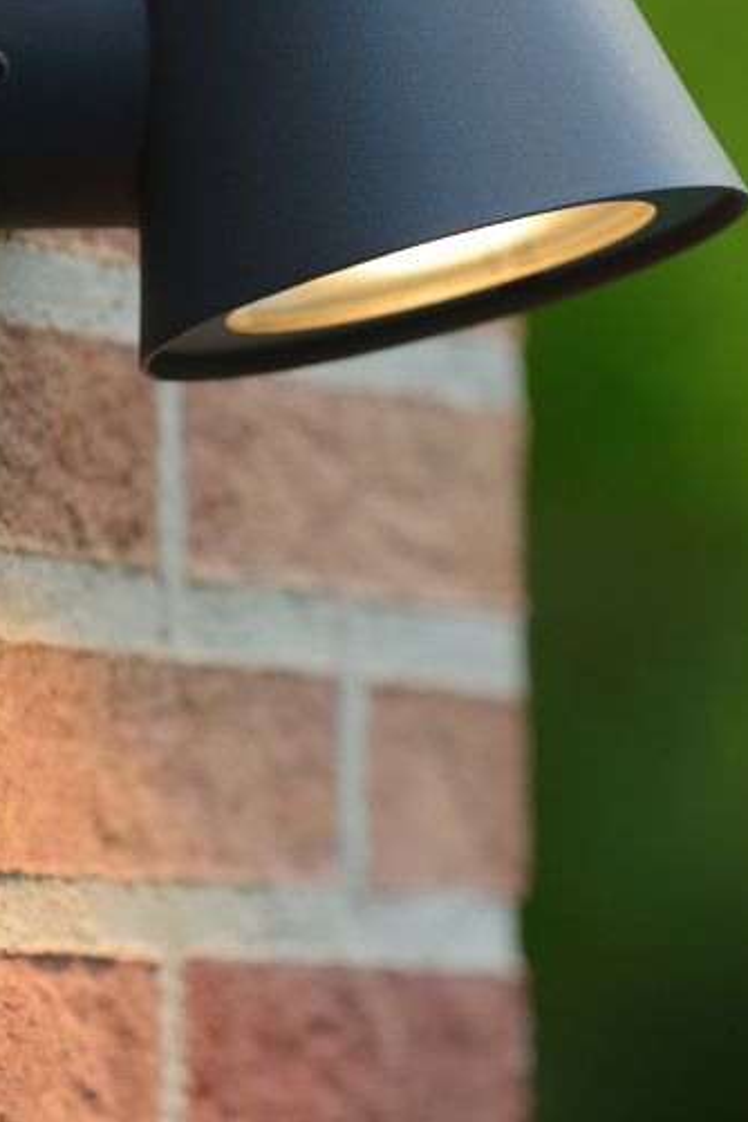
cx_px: 256
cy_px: 468
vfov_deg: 5.8
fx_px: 11032
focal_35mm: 354
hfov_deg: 3.9
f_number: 5.6
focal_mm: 200
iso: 200
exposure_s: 1/30
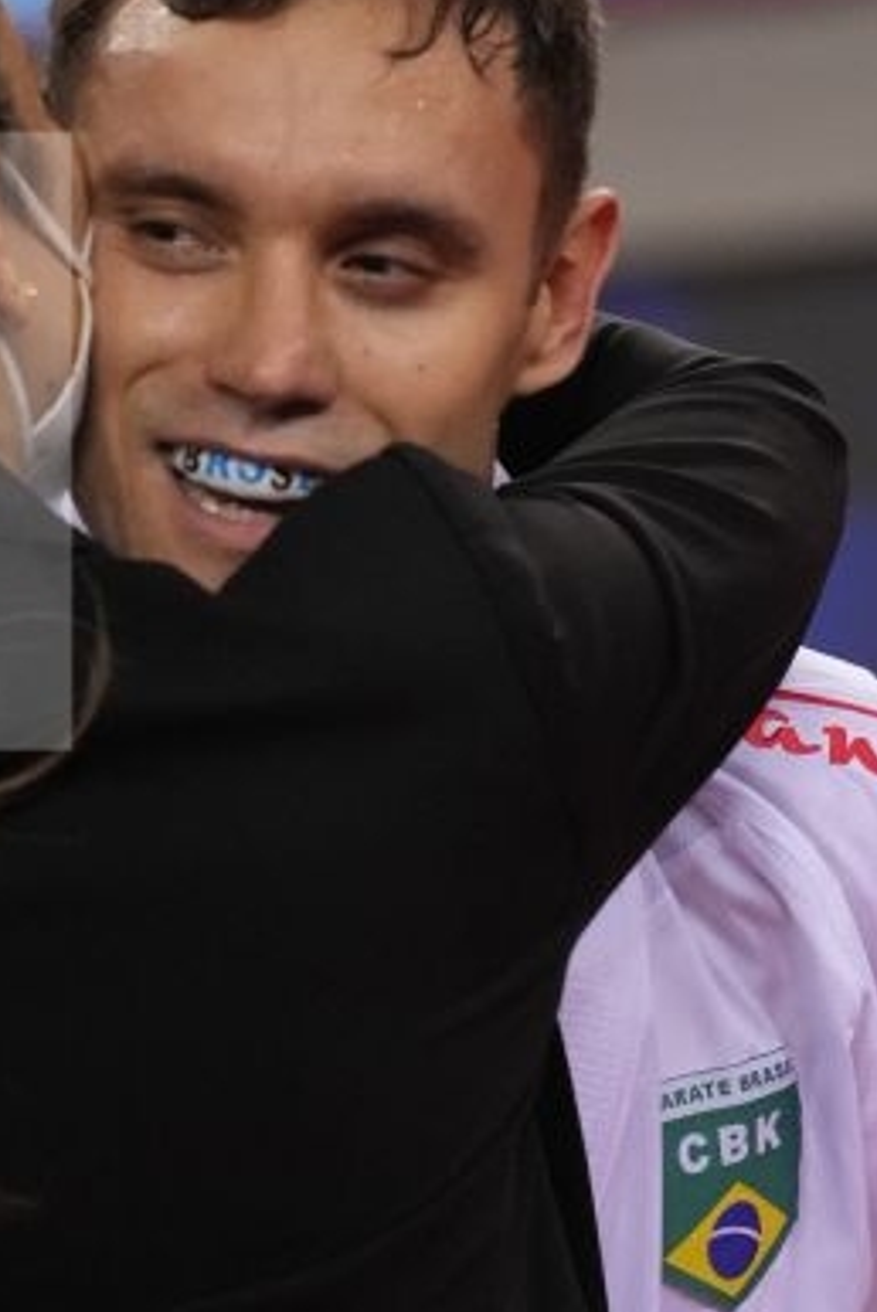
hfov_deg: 2.2
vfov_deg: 3.3
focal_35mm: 621
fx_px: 22650
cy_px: 442
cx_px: 908
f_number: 2.8
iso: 4000
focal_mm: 200
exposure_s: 1/1000
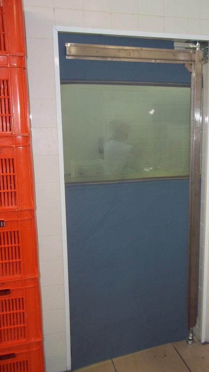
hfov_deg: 32.5
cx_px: 140
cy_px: 189
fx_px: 355
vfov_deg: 55.3
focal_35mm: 36
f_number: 2.9
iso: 80
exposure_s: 1/30
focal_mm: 5.7
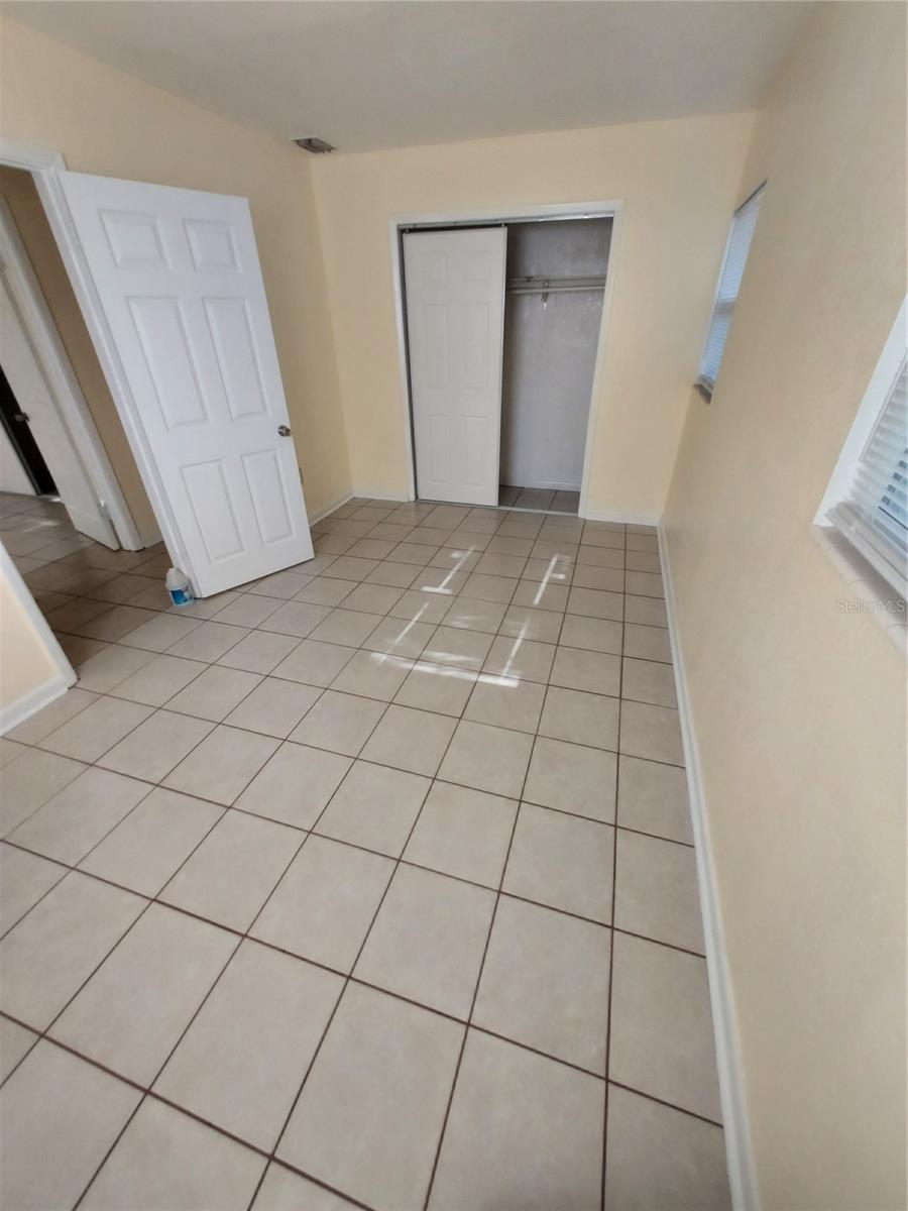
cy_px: 606
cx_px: 454
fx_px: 455
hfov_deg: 89.9
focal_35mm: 13
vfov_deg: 106.2
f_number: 2.2
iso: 50
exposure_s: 1/60
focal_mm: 1.42
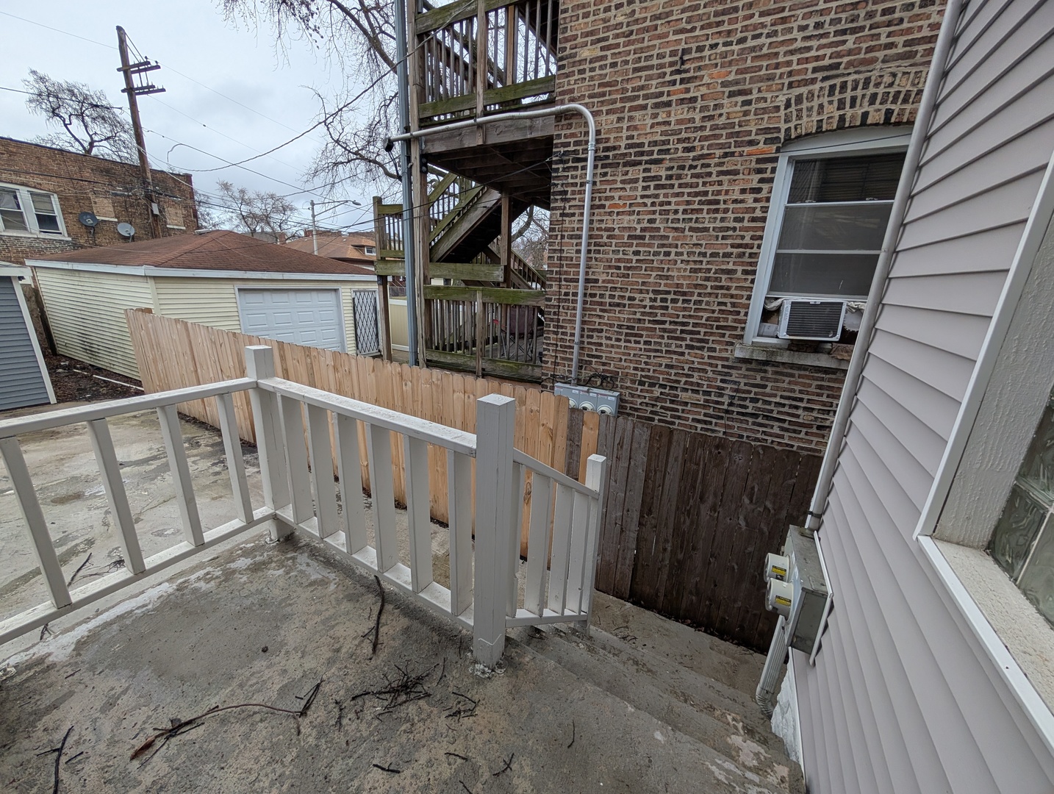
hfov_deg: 110.5
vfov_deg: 94.7
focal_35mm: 12
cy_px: 397
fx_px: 366
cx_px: 527
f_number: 1.7
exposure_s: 1/1245
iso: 52
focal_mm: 2.02
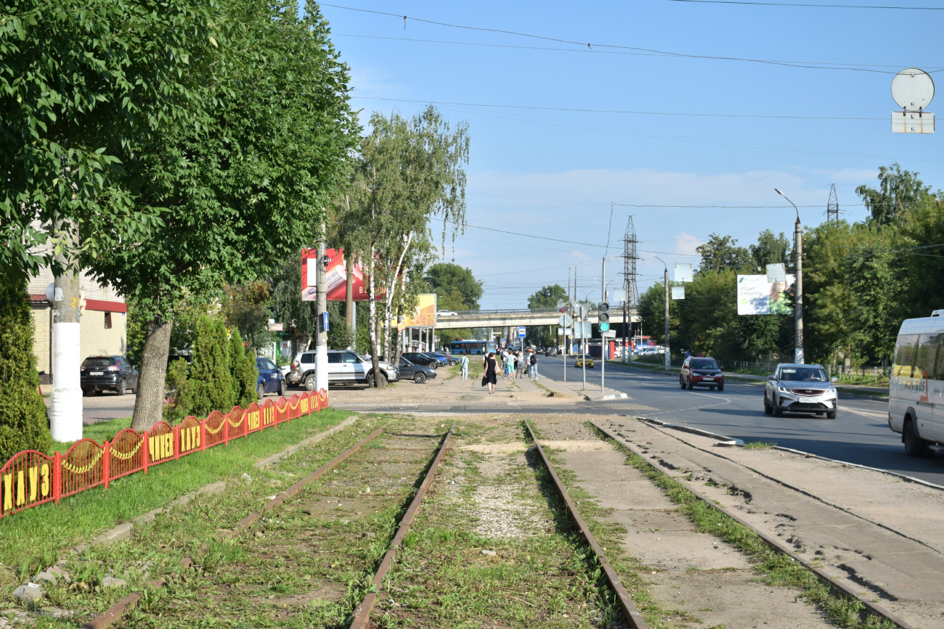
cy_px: 314
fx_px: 1337
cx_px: 472
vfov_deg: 26.5
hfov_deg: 38.9
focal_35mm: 51
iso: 400
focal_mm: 34
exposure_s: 1/1600
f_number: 6.3
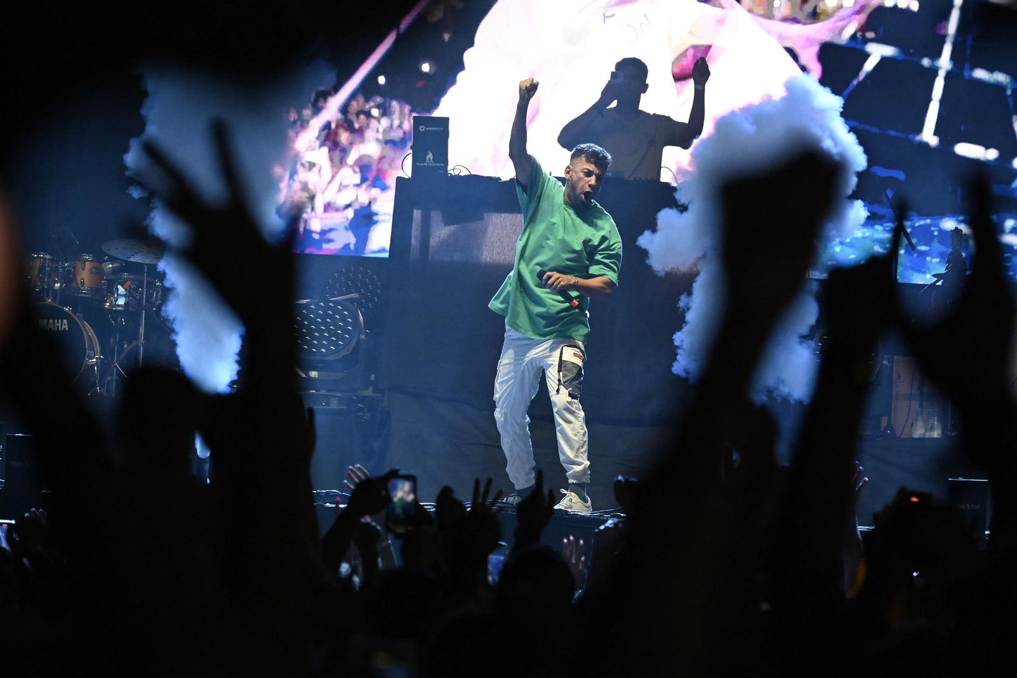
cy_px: 339
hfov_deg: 9.2
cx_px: 508
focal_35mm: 225
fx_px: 6355
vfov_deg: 6.1
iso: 4000
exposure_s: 1/250
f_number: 5.6
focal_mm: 150
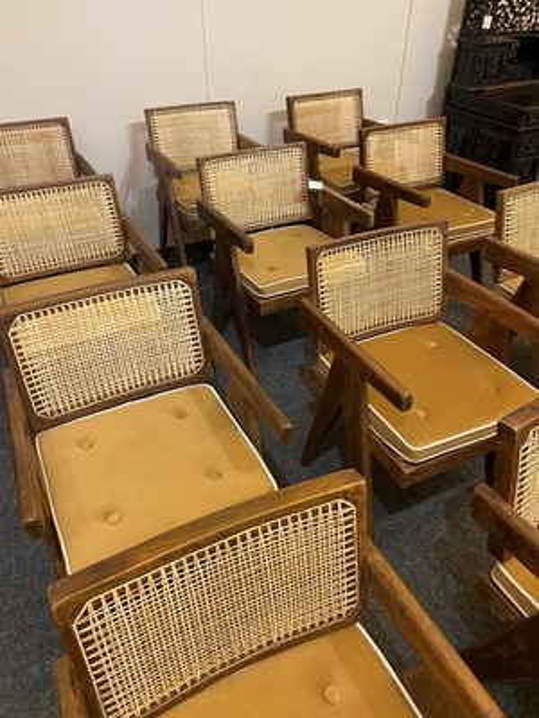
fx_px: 540
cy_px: 359
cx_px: 270
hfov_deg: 53.1
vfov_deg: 67.3
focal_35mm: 26
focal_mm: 4.25
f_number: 1.8
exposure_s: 1/50
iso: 200
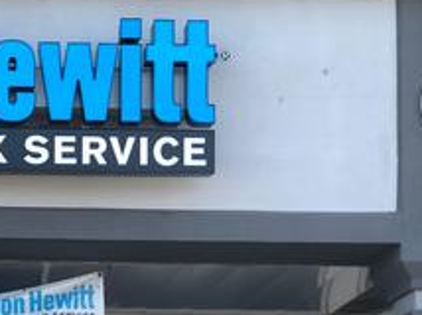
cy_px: 366
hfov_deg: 11.7
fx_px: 2009
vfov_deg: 8.9
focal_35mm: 165
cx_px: -127
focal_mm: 6.6
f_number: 2.8
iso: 25
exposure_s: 1/120
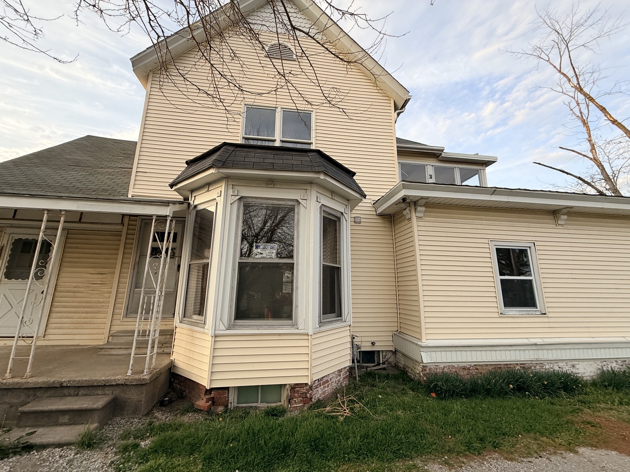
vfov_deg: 85.7
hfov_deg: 102.1
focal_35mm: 14
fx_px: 255
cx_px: 315
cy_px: 236
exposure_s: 1/267
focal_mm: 2.22
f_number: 2.2
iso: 50
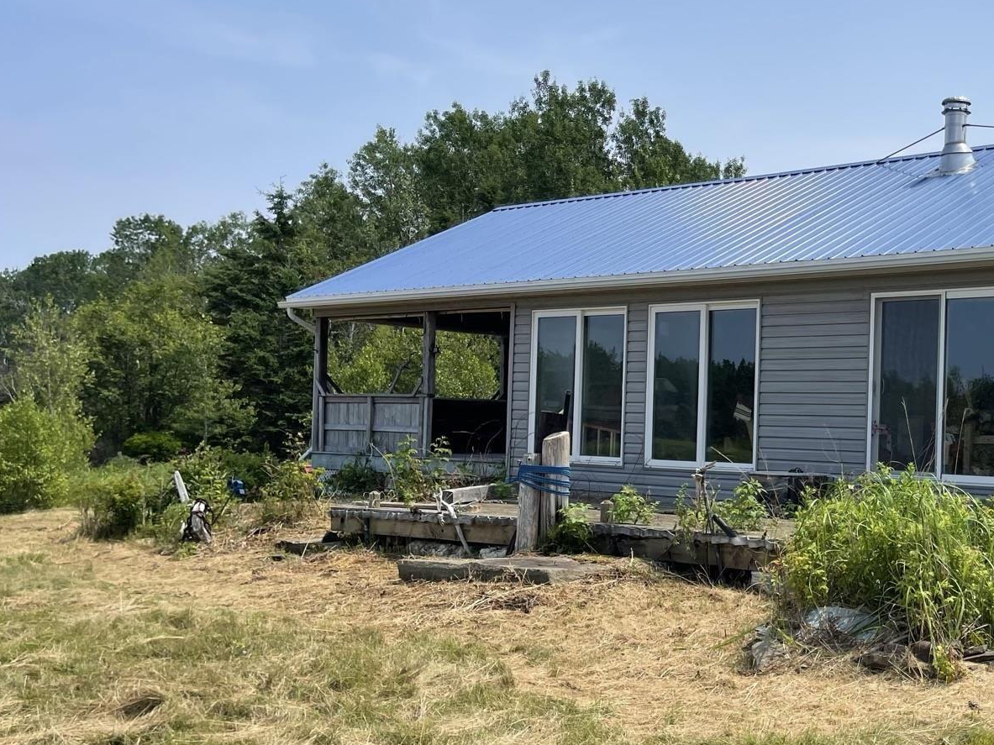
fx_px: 1292
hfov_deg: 39.9
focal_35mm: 45
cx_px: 837
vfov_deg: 32.1
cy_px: 418
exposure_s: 1/3448
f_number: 1.6
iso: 32
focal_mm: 5.1
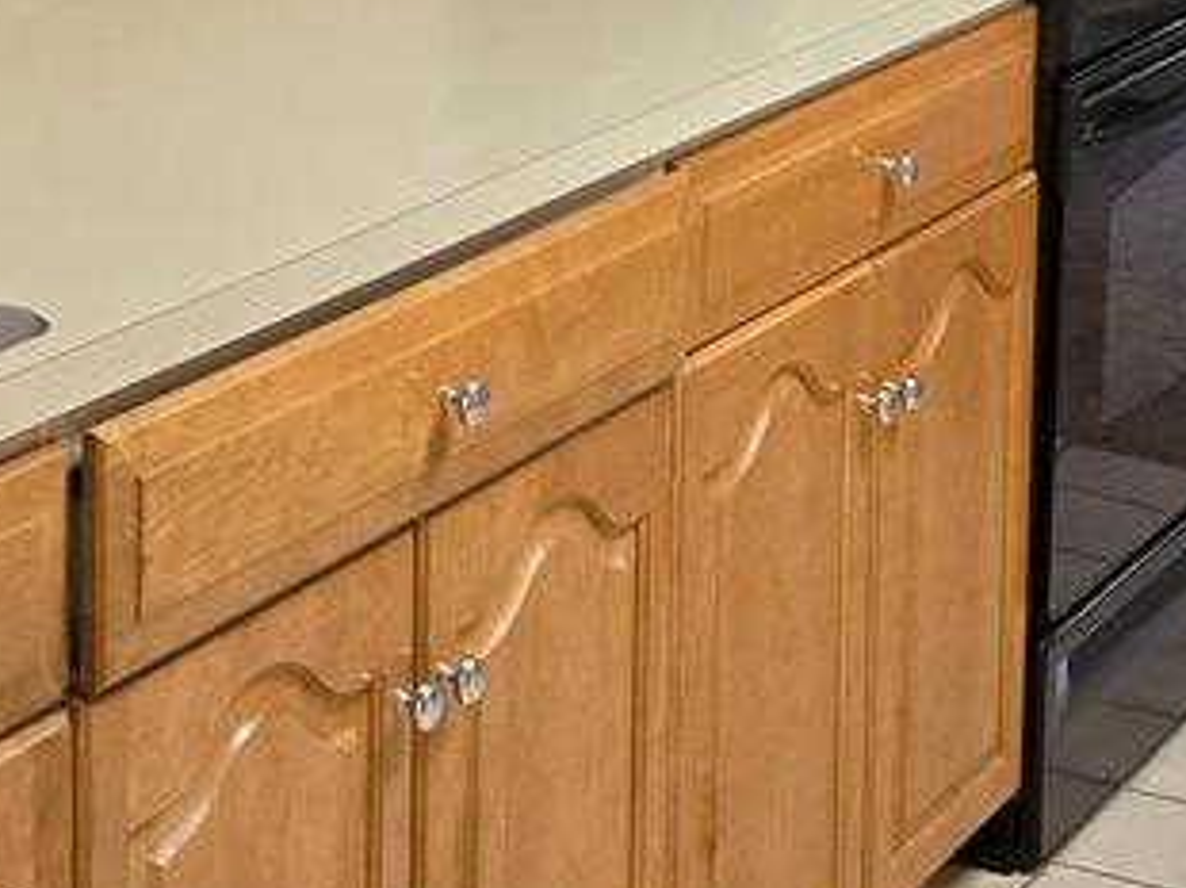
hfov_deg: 18.4
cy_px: -299
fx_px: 3663
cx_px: 428
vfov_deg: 13.3
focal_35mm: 107
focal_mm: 5.4
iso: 160
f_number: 1.8
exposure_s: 1/120
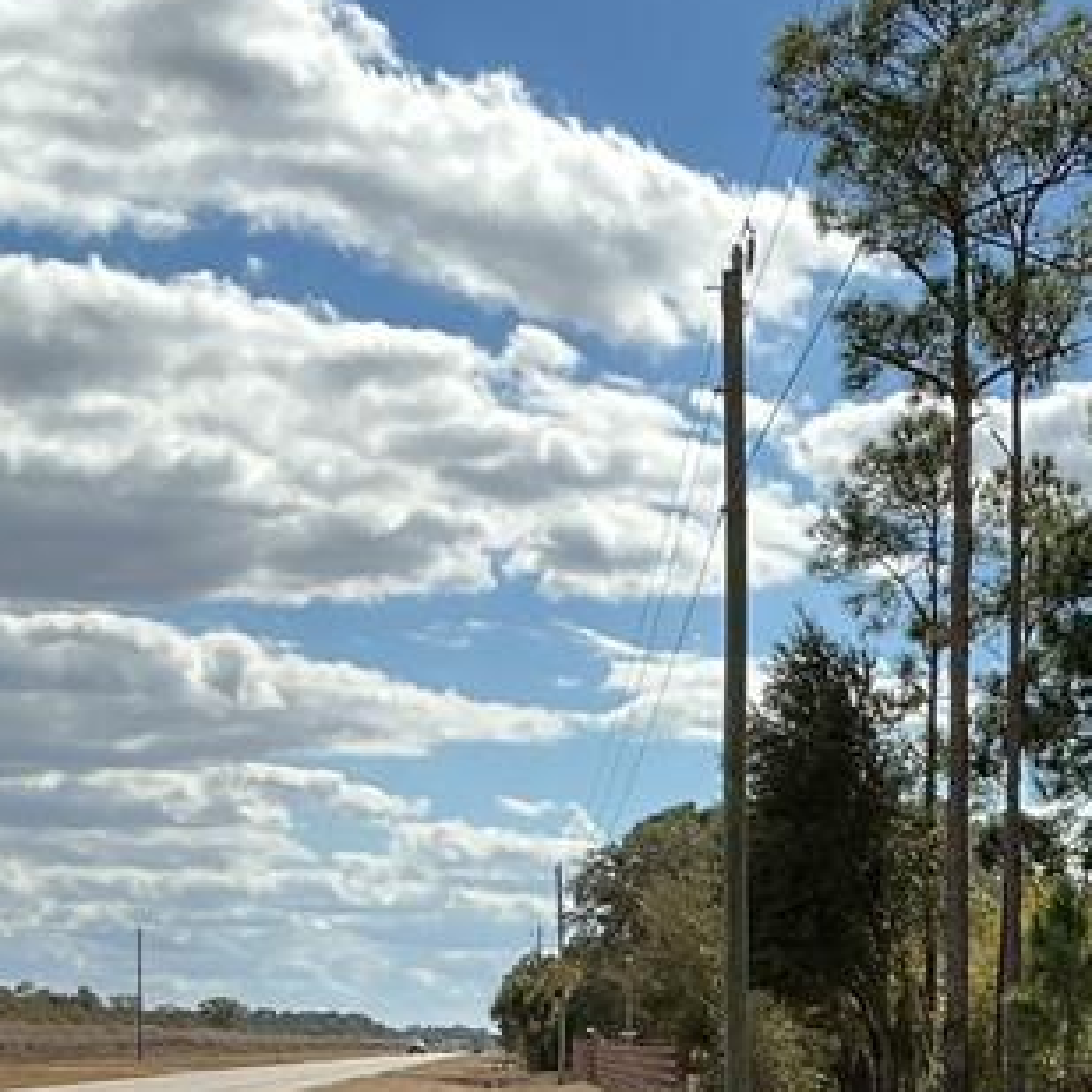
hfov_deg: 19.5
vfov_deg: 19.4
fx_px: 3034
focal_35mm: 85
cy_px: 1247
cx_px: 1209
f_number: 1.8
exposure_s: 1/1730
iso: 25
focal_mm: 3
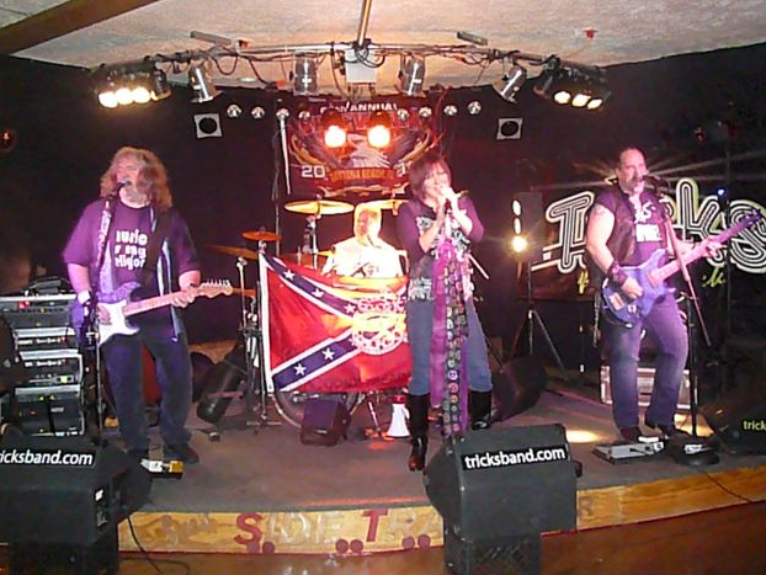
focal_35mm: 36
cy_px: 287
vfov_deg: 39.7
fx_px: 797
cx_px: 393
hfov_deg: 51.3
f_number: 2.8
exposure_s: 1/30
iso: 1600
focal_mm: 5.2
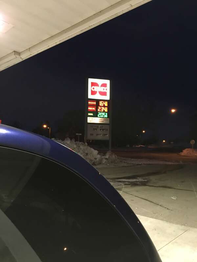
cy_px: 131
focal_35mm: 29
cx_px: 98
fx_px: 220
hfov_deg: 48.2
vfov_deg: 61.7
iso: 100
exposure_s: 1/8
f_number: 2.2
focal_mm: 4.15
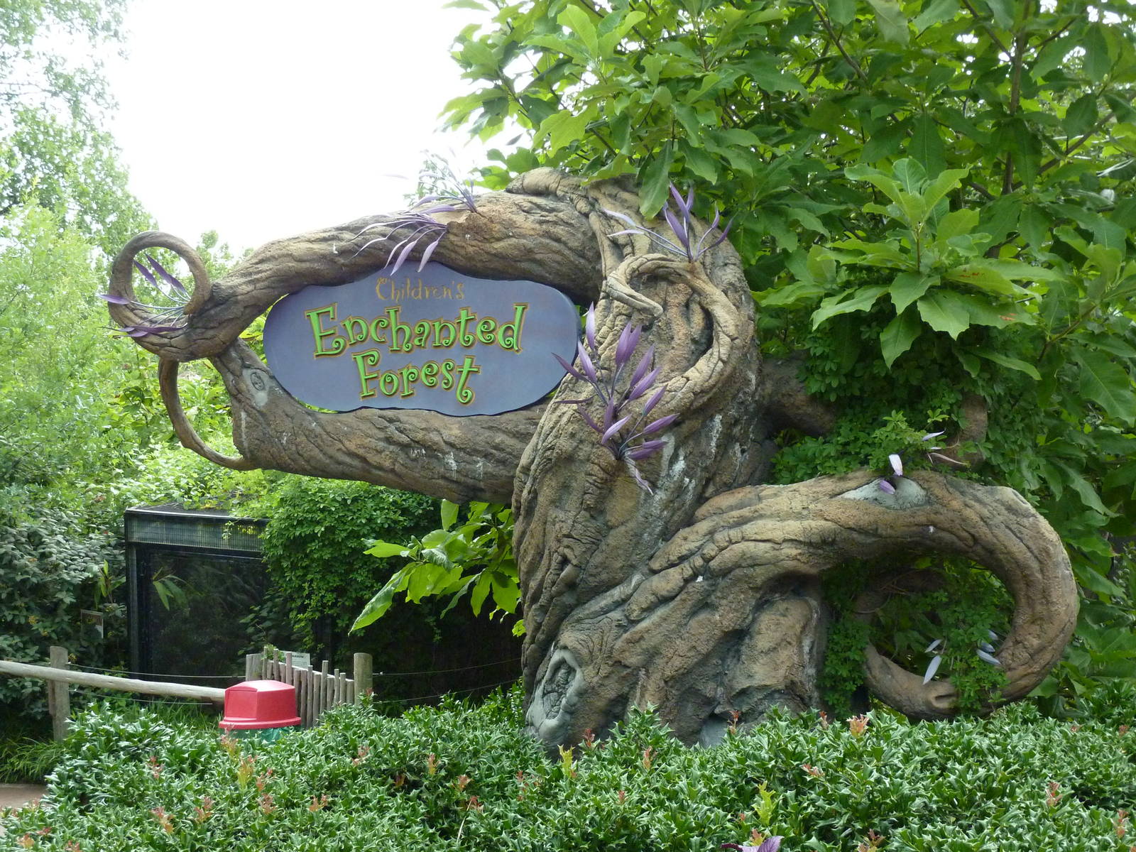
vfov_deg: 28.0
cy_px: 426
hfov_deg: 36.8
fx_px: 1706
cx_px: 568
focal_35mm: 52
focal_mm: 8.5
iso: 400
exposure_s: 1/100
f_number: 3.8
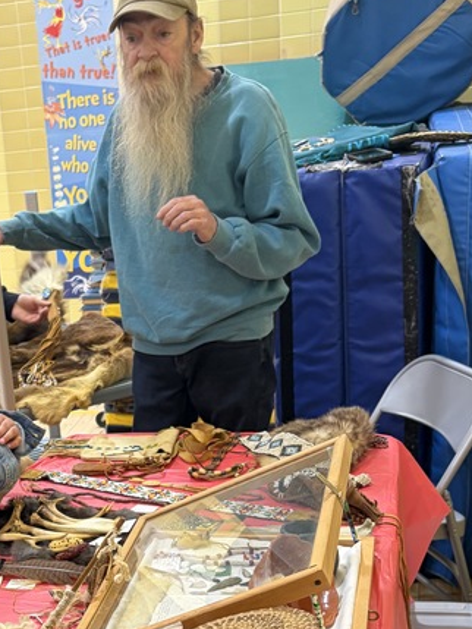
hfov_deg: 22.8
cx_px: 6
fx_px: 1127
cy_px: 493
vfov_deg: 30.5
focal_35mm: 62
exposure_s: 1/41
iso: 125
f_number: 1.6
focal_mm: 5.96
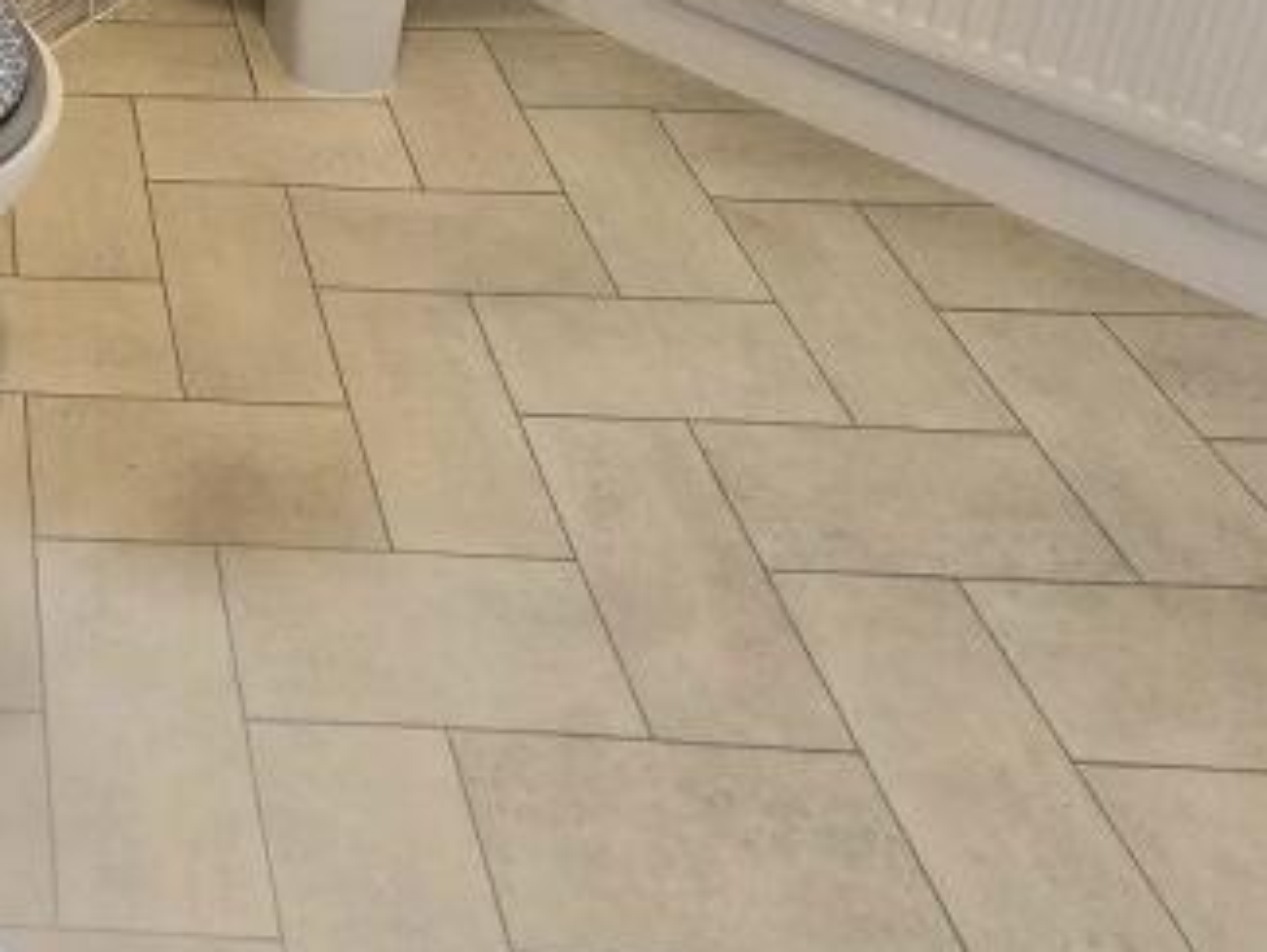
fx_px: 1501
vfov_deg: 26.9
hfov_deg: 36.9
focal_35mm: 41
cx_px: -191
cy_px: -410
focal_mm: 2.2
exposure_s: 1/100
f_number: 2.2
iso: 125
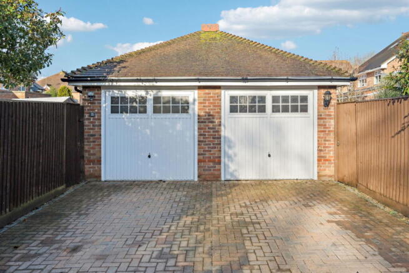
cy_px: 136
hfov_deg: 65.5
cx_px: 204
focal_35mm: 28
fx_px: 318
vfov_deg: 46.4
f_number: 8
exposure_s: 1/1000
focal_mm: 28
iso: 640
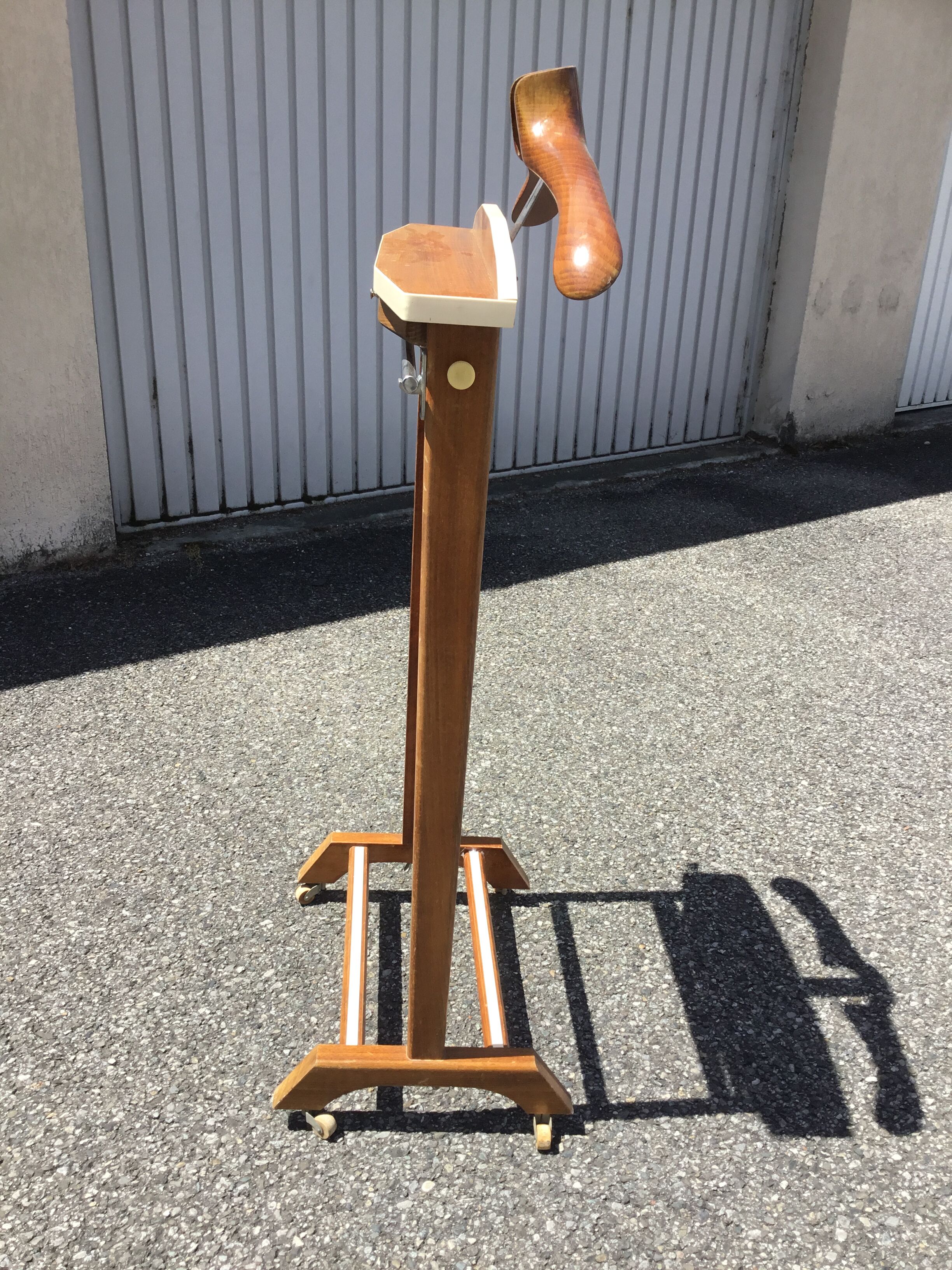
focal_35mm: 31
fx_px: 1137
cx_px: 476
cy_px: 635
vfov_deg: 58.4
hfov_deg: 45.4
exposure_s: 1/815
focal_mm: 3.3
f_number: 2.4
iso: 25
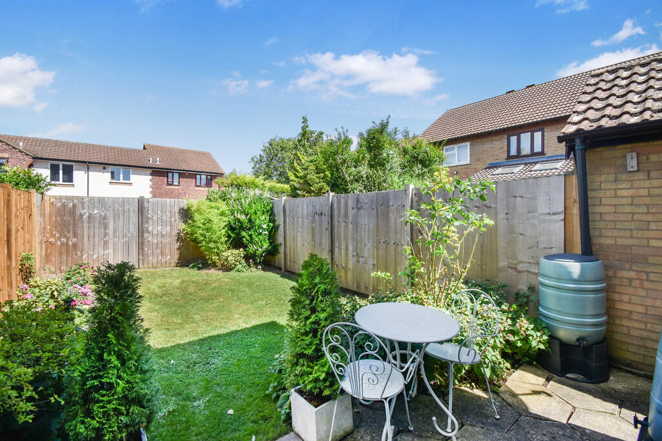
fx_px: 276
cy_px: 220
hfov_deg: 100.4
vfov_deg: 77.3
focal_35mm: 15
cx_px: 331
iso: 125
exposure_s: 1/250
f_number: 8
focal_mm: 10
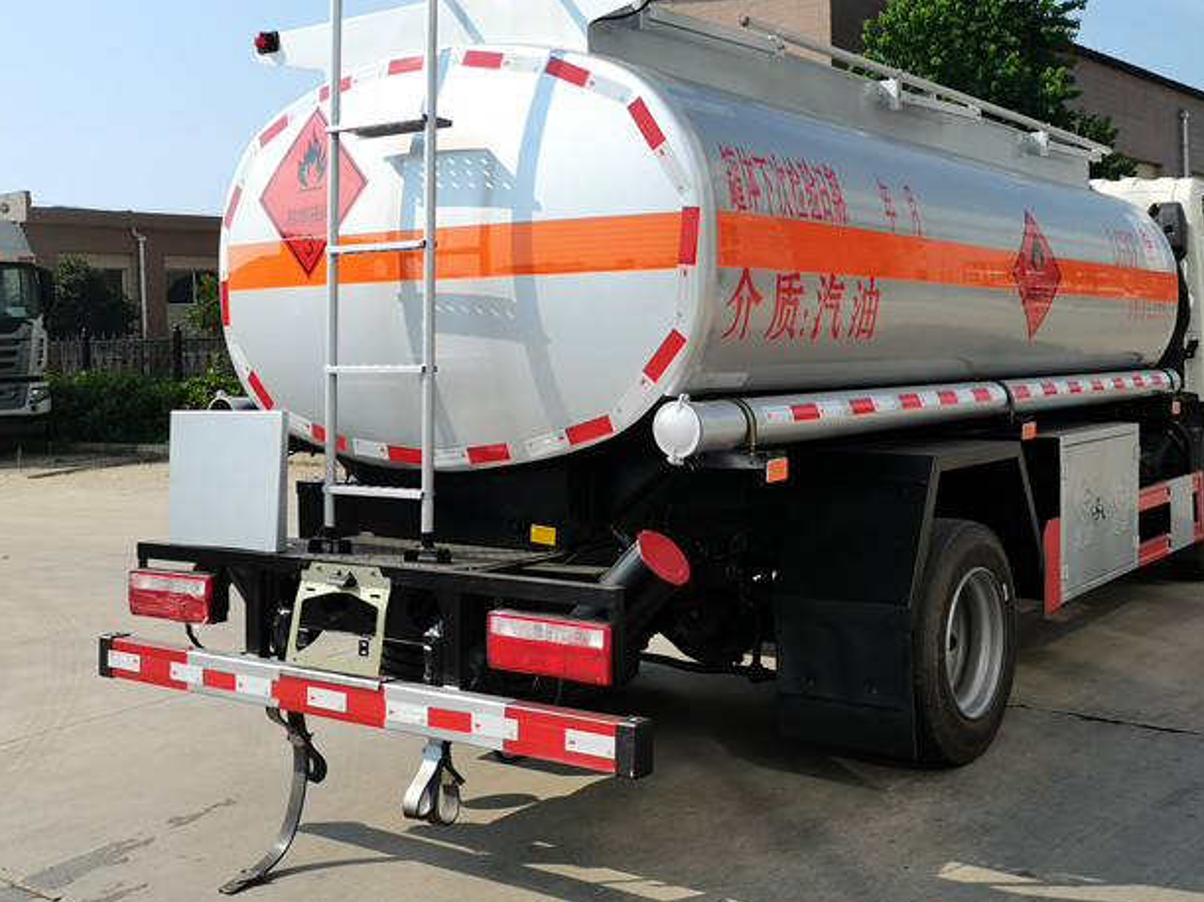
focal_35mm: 38
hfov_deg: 48.8
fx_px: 1321
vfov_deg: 37.5
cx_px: 705
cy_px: 354
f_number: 1.8
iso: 50
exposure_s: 1/1580
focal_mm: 5.58
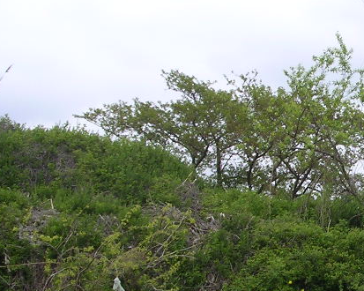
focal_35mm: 92
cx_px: 424
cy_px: 193
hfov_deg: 19.7
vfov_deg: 16.7
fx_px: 991
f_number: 5.6
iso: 141
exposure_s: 1/155
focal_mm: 5.8
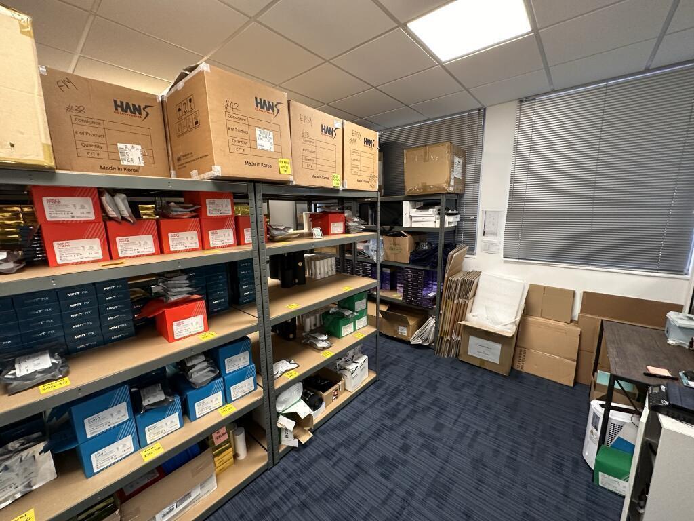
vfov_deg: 85.7
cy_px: 260
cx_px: 347
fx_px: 281
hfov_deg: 102.1
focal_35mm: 14
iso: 250
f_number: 2.2
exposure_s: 1/50
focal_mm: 2.22
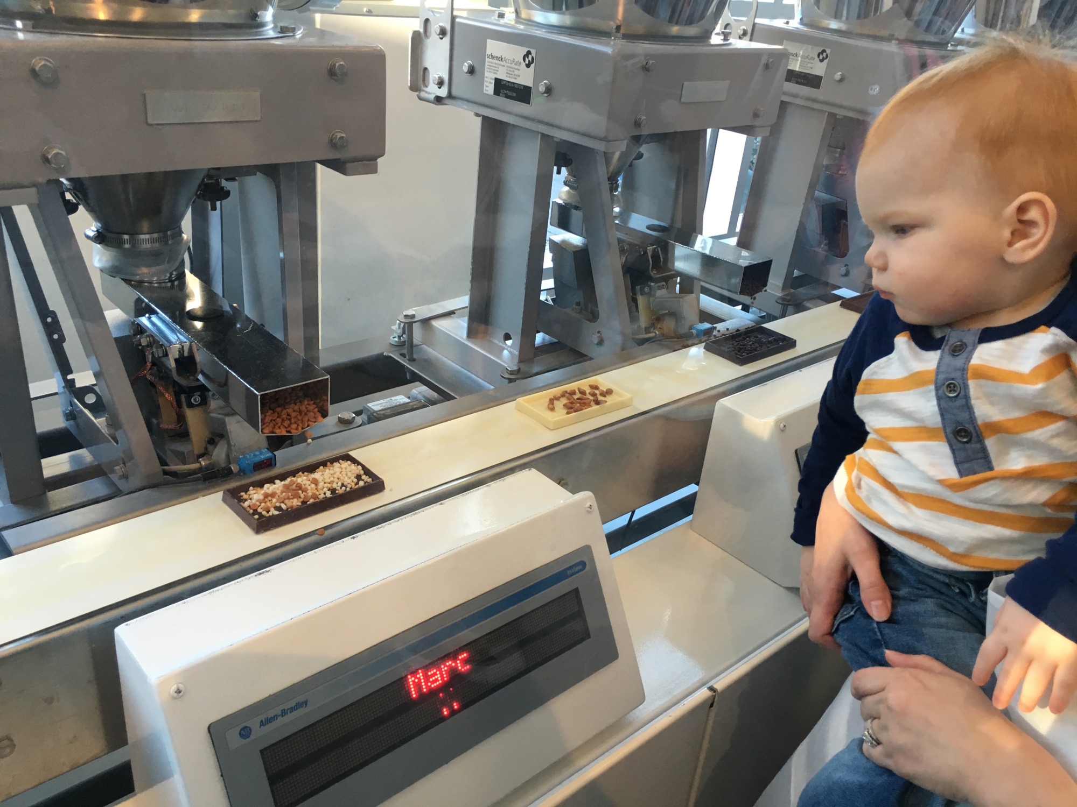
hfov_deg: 61.7
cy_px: 404
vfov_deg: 48.2
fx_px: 902
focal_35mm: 29
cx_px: 538
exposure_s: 1/30
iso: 40
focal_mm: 4.15
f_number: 2.2
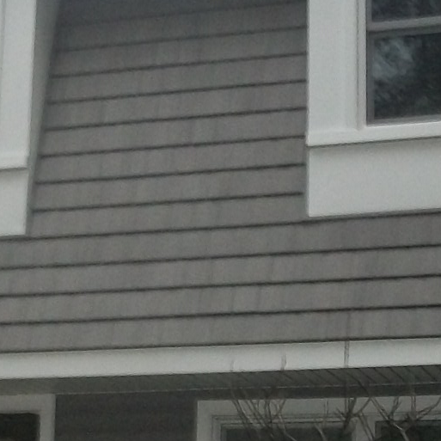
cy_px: 355
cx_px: 141
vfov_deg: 15.3
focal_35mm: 113
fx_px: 1629
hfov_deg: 15.4
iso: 240
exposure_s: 1/30
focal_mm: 5.7
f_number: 2.9
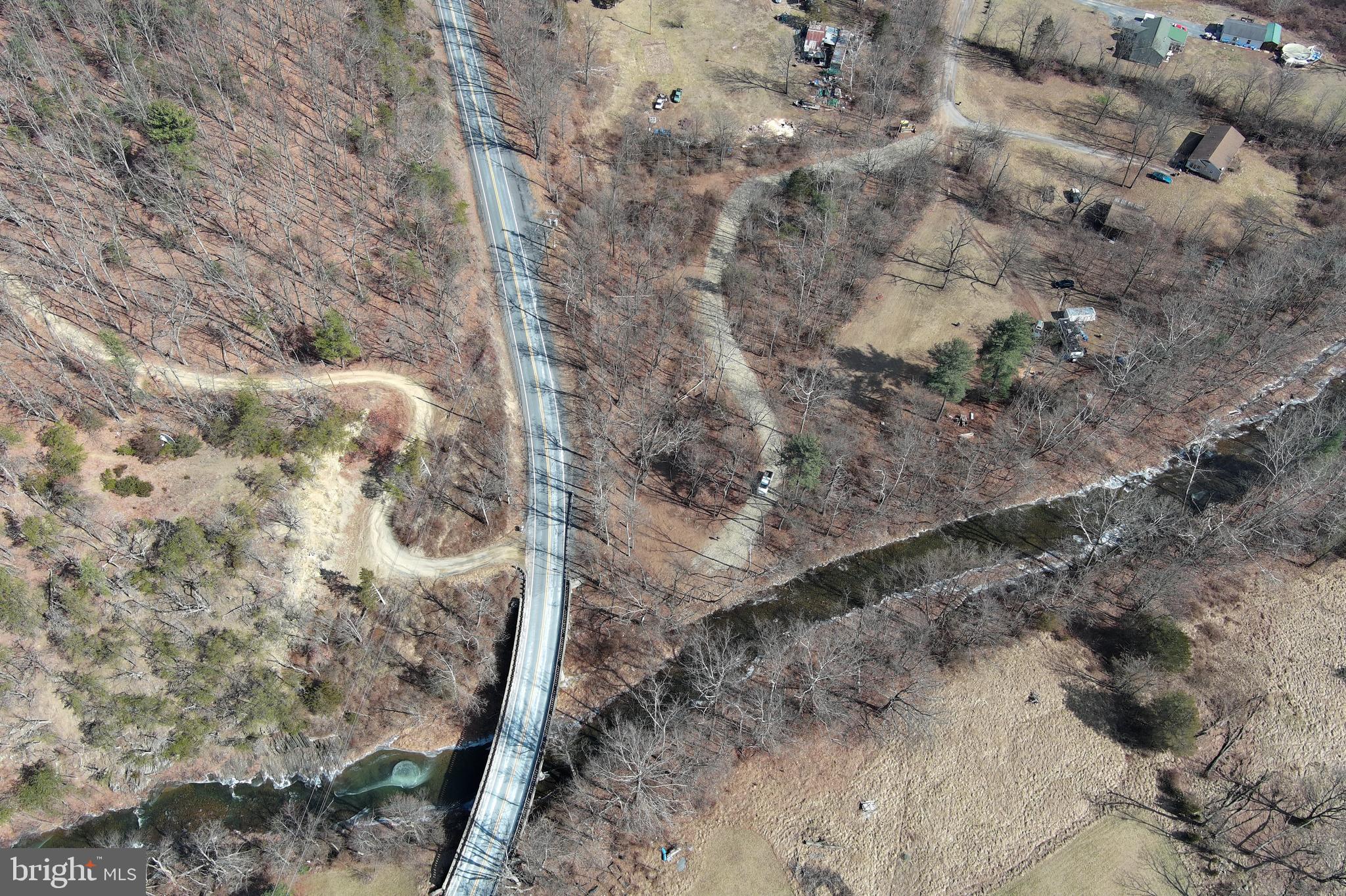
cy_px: 448
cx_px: 673
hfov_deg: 63.7
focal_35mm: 29
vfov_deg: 45.0
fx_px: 1084
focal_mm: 10.57
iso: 100
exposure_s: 1/693
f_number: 2.8
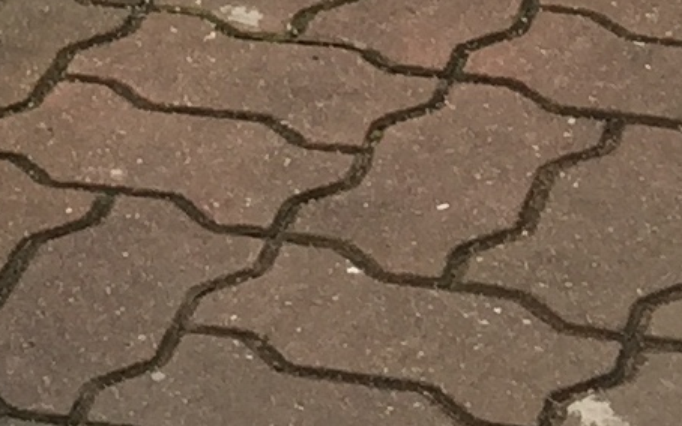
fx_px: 4109
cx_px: -117
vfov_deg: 5.4
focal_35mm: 221
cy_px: -1134
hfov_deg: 9.4
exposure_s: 1/184
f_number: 2.2
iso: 32
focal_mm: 4.15
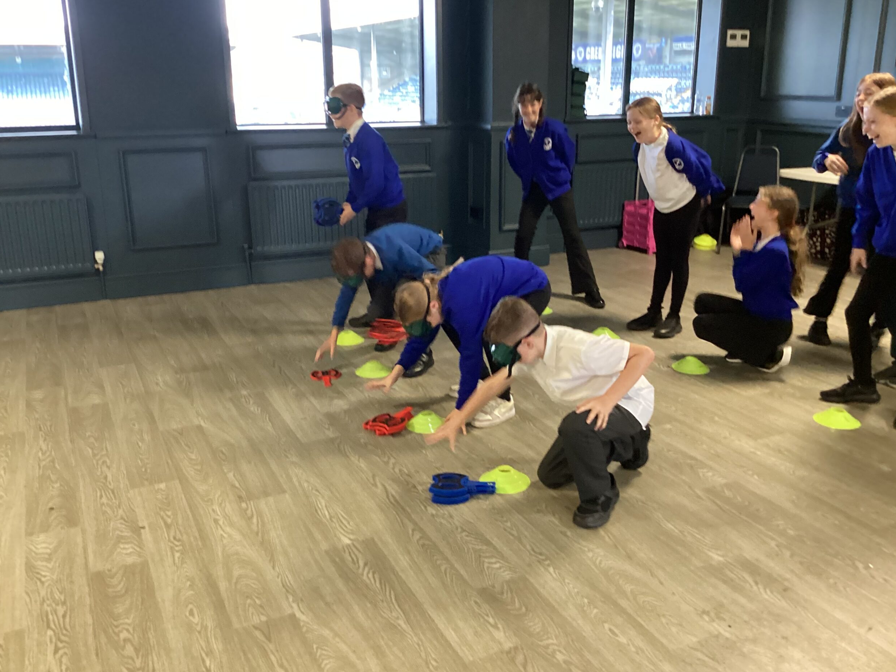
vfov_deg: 44.2
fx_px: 828
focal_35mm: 32
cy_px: 329
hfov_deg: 56.8
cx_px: 460
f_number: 2.4
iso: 400
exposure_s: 1/33
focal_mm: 3.3
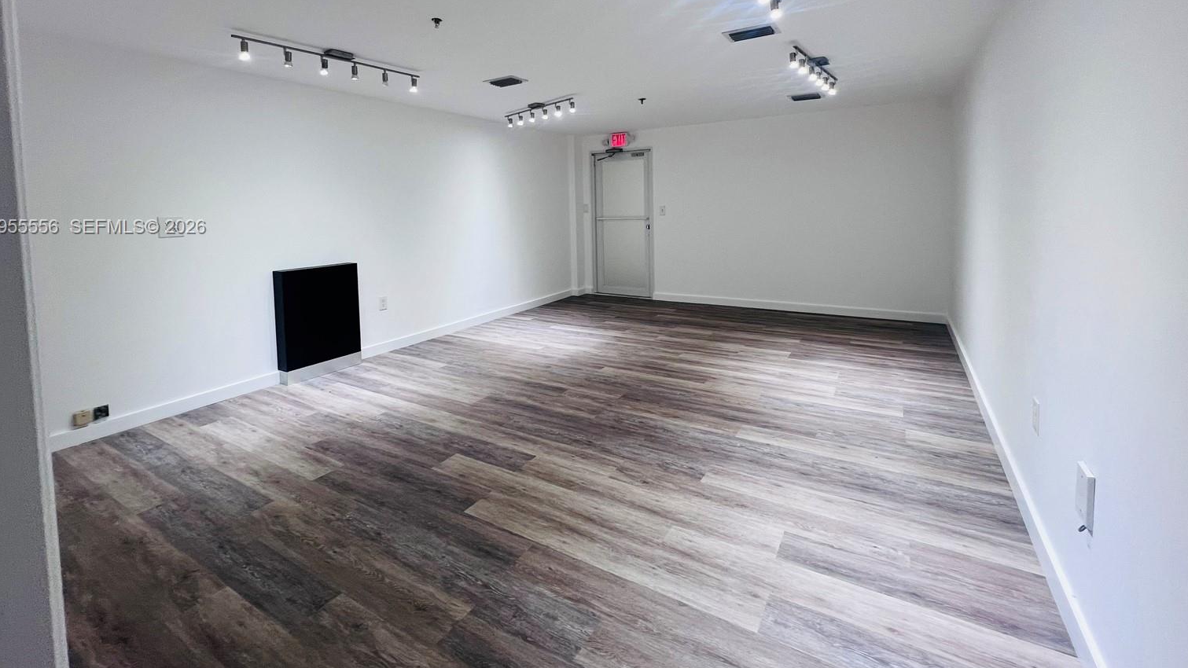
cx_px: 590
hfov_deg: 103.0
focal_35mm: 15
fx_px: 473
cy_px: 228
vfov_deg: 68.7
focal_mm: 1.57
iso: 100
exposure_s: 1/120
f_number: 1.8
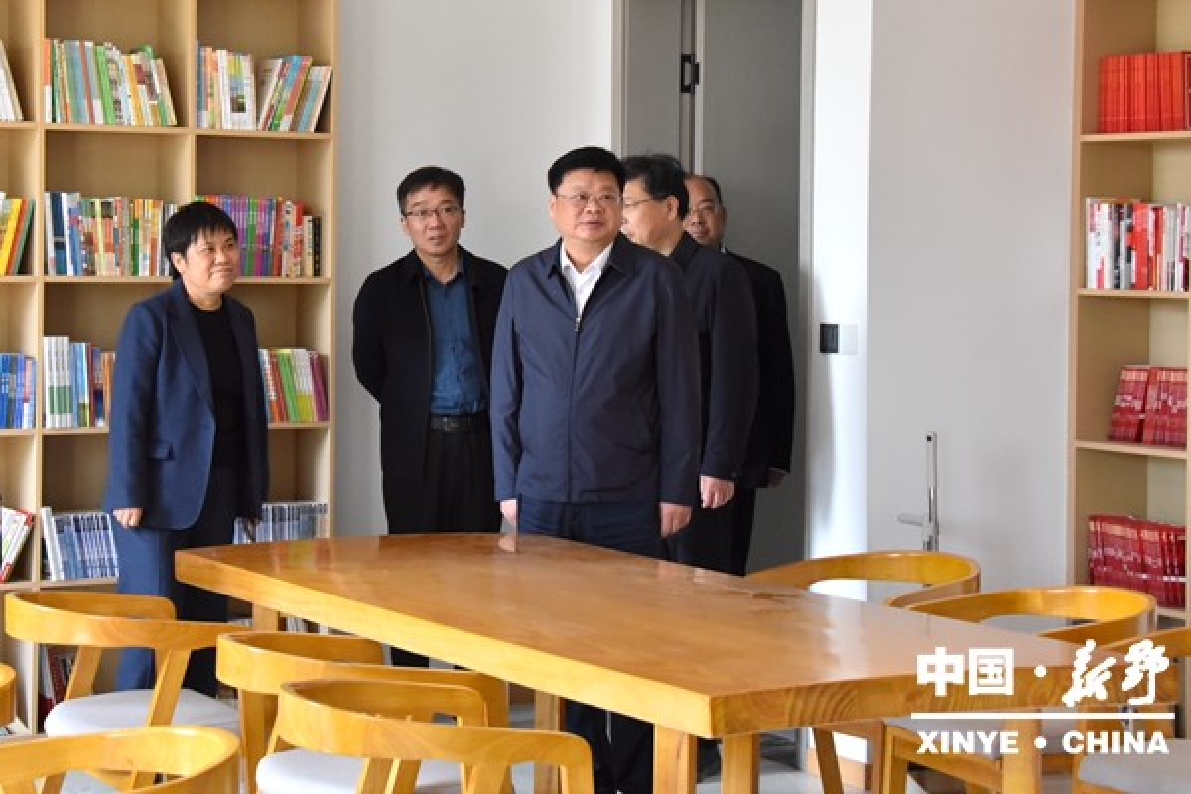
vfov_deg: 24.2
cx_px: 596
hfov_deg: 35.6
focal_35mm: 56
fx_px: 1853
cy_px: 397
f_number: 6.3
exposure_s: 1/200
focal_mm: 56
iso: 3600
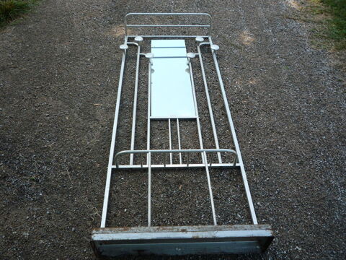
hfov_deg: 60.0
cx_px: 173
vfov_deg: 46.8
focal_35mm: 30
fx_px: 300
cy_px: 130
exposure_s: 1/125
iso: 100
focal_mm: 5.2
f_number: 4
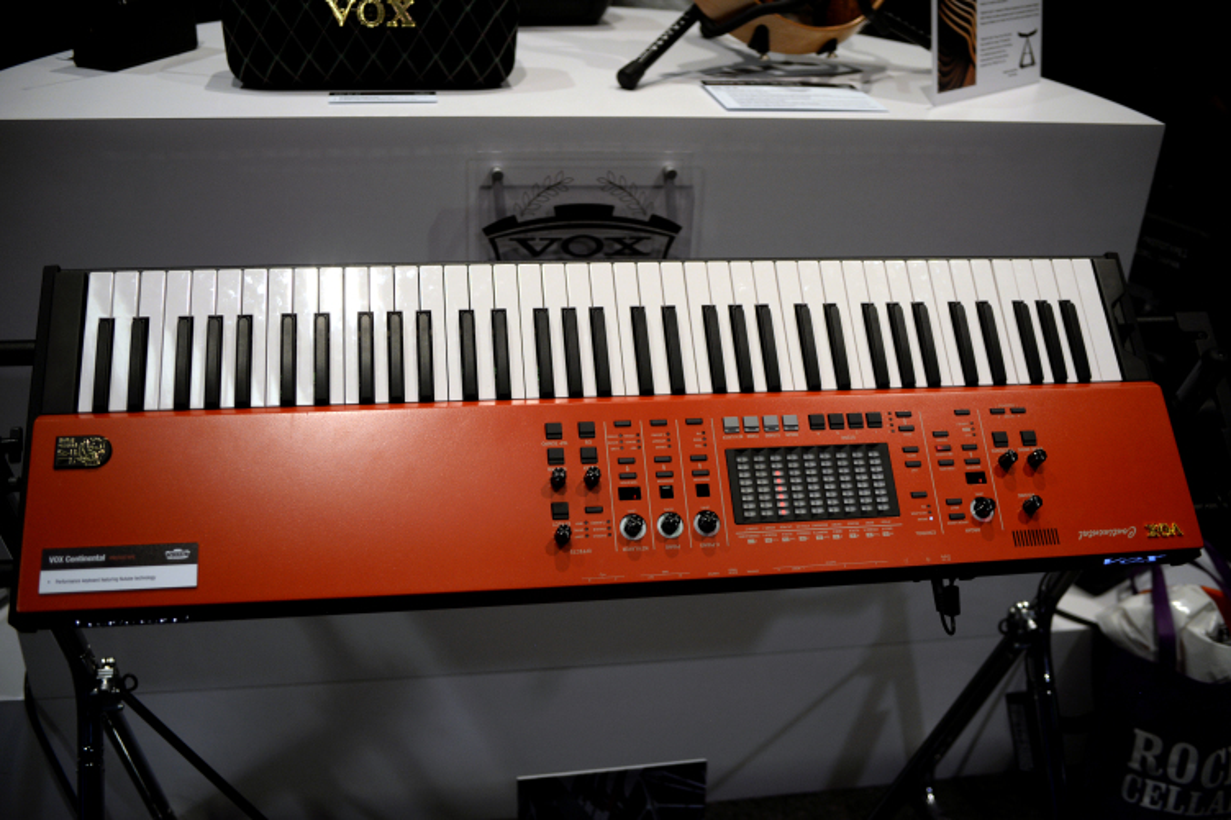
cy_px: 410
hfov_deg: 54.5
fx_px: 1196
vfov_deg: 37.8
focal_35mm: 35
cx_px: 616
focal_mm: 35
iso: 1400
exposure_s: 1/4000
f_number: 3.5
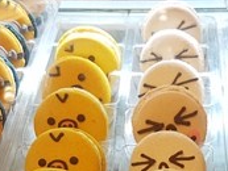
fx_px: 494
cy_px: 181
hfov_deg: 25.5
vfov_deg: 19.0
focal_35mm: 75
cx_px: 187
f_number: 1.7
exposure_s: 1/50
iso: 64
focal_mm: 4.2
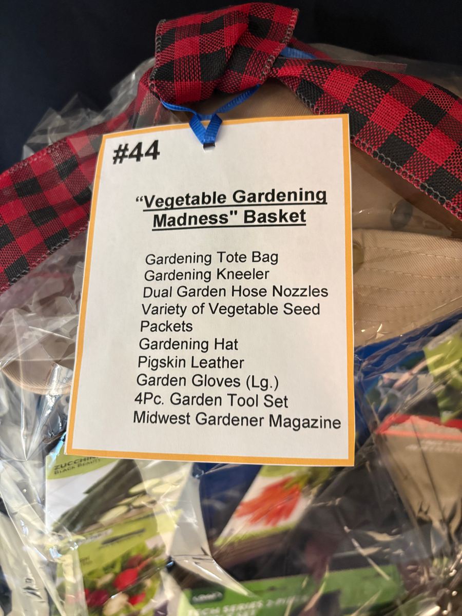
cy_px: 308
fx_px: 463
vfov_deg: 67.3
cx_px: 231
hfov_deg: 53.1
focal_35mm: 26
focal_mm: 5.96
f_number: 1.6
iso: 500
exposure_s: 1/40
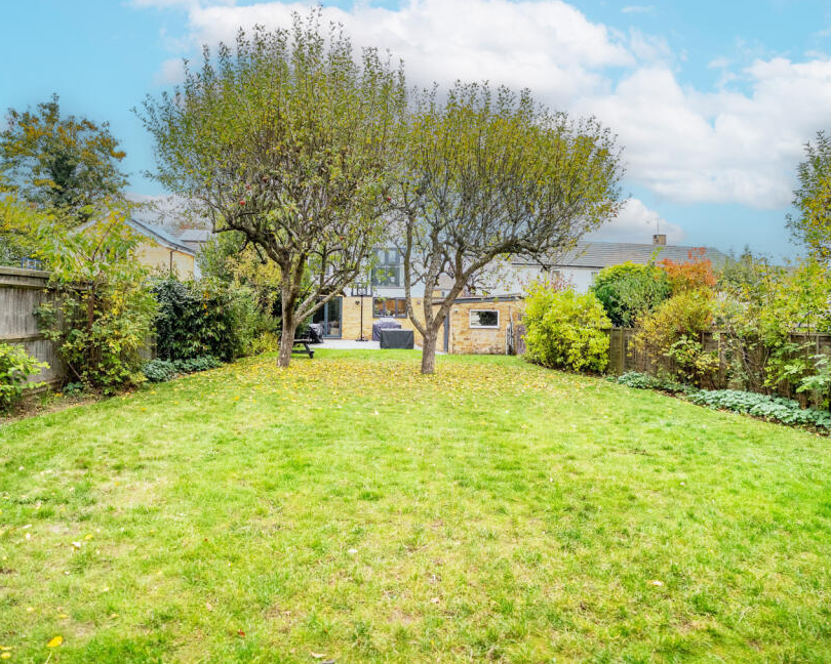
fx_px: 467
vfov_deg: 70.8
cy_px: 315
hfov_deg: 83.2
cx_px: 389
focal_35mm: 19
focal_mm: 16
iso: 500
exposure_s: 1/160
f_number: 4
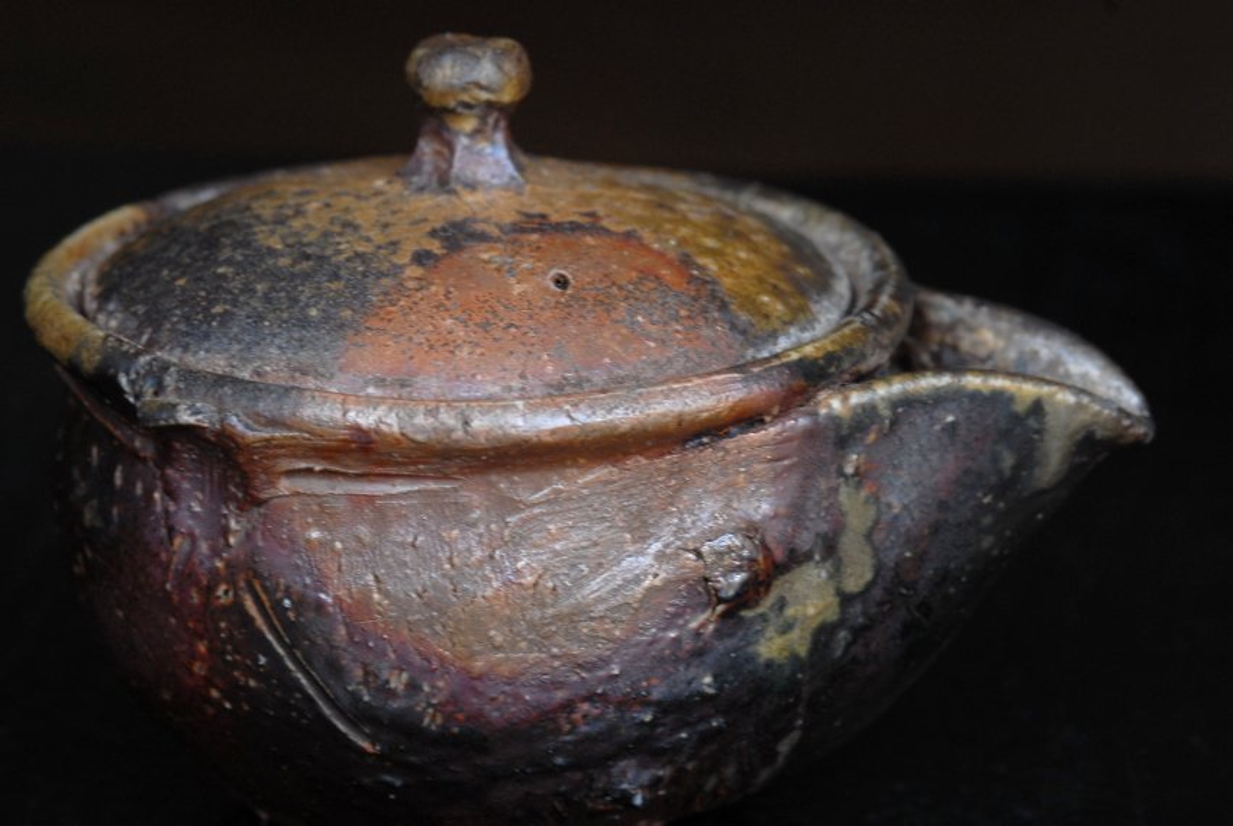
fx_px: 5402
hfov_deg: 13.0
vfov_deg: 8.7
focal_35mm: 158
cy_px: 413
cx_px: 616
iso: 400
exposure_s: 1/60
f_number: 13
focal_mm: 105
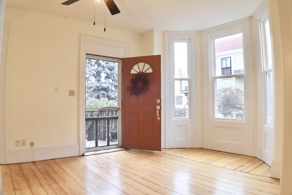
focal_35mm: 33
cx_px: 146
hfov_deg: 57.2
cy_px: 98
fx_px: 268
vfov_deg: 40.0
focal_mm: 22
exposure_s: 1/50
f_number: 11
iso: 1600
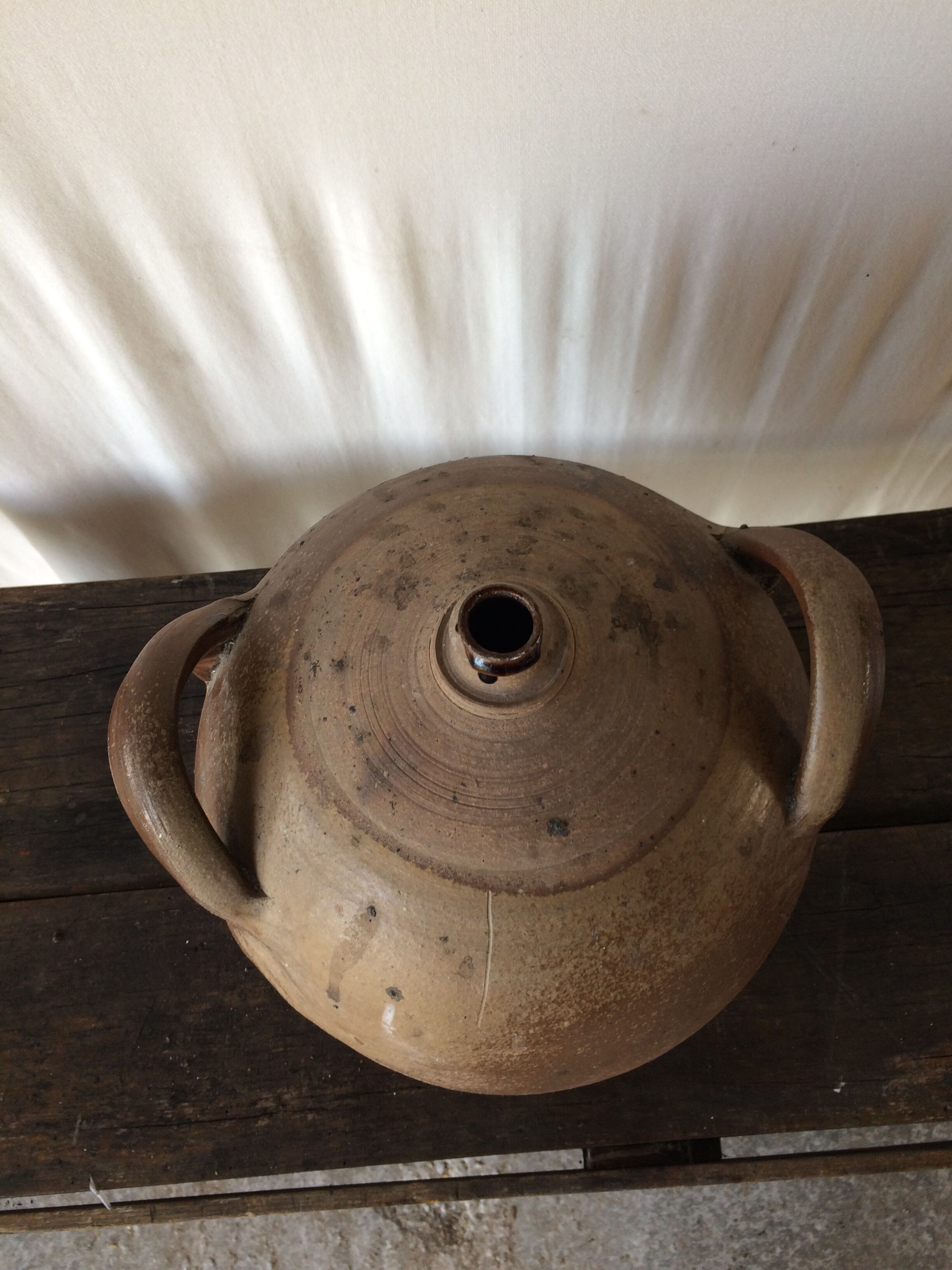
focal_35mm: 29
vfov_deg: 61.7
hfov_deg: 48.2
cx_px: 476
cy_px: 635
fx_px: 1063
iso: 40
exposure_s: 1/50
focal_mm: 4.15
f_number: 2.2
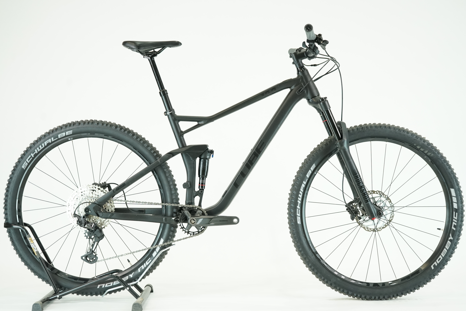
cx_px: 233
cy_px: 156
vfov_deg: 23.8
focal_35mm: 57
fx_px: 738
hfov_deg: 35.1
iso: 2000
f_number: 5
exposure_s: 1/200
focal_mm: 57
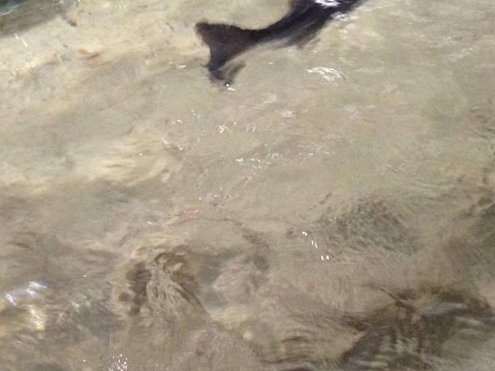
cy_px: -44
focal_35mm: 90
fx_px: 1287
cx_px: 193
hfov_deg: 21.7
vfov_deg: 15.9
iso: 400
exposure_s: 1/17
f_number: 2.4
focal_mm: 4.12
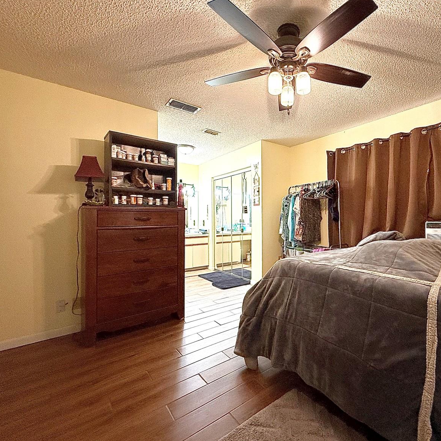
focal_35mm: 17
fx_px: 245
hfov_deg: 82.3
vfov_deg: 84.0
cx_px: 276
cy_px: 217
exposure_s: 1/60
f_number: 2.2
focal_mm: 2.22
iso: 400
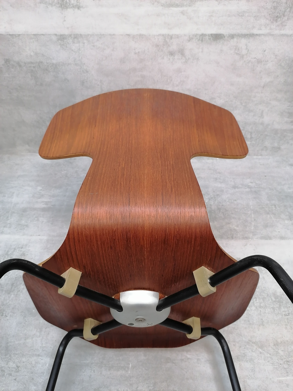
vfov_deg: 67.3
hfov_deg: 53.1
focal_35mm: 26
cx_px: 146
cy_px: 196
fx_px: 293
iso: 320
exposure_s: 1/33.3
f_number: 1.8
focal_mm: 5.3
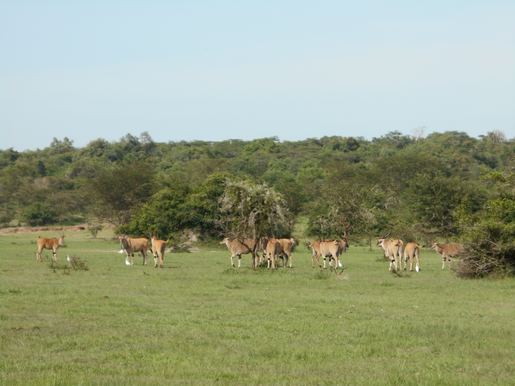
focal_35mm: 130
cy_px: 193
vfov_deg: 11.4
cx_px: 258
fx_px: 1934
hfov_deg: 15.2
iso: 80
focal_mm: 23
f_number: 6.5
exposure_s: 1/200
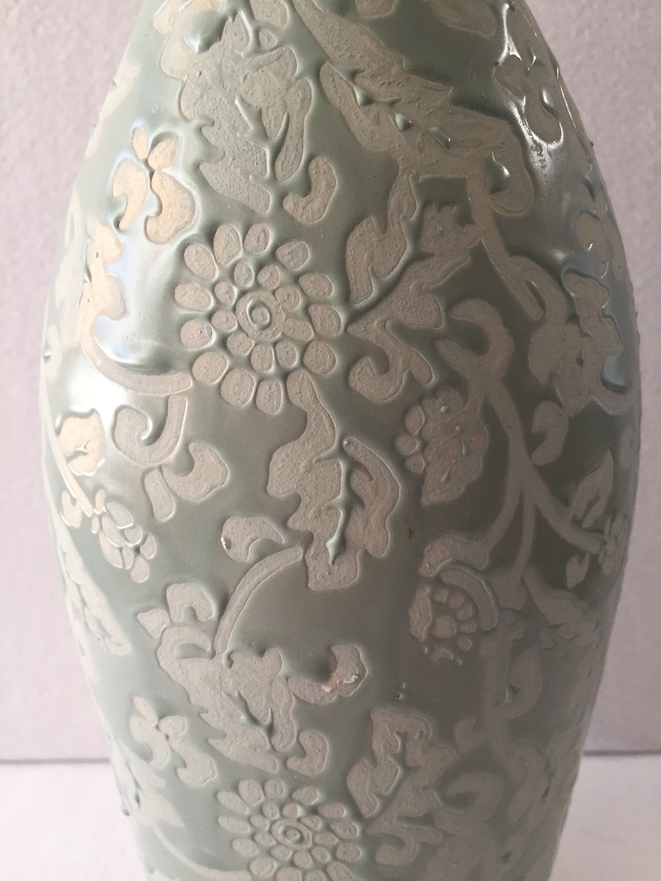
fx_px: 738
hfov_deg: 48.2
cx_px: 330
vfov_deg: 61.7
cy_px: 440
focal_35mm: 29
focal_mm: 4.15
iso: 64
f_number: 2.2
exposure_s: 1/33
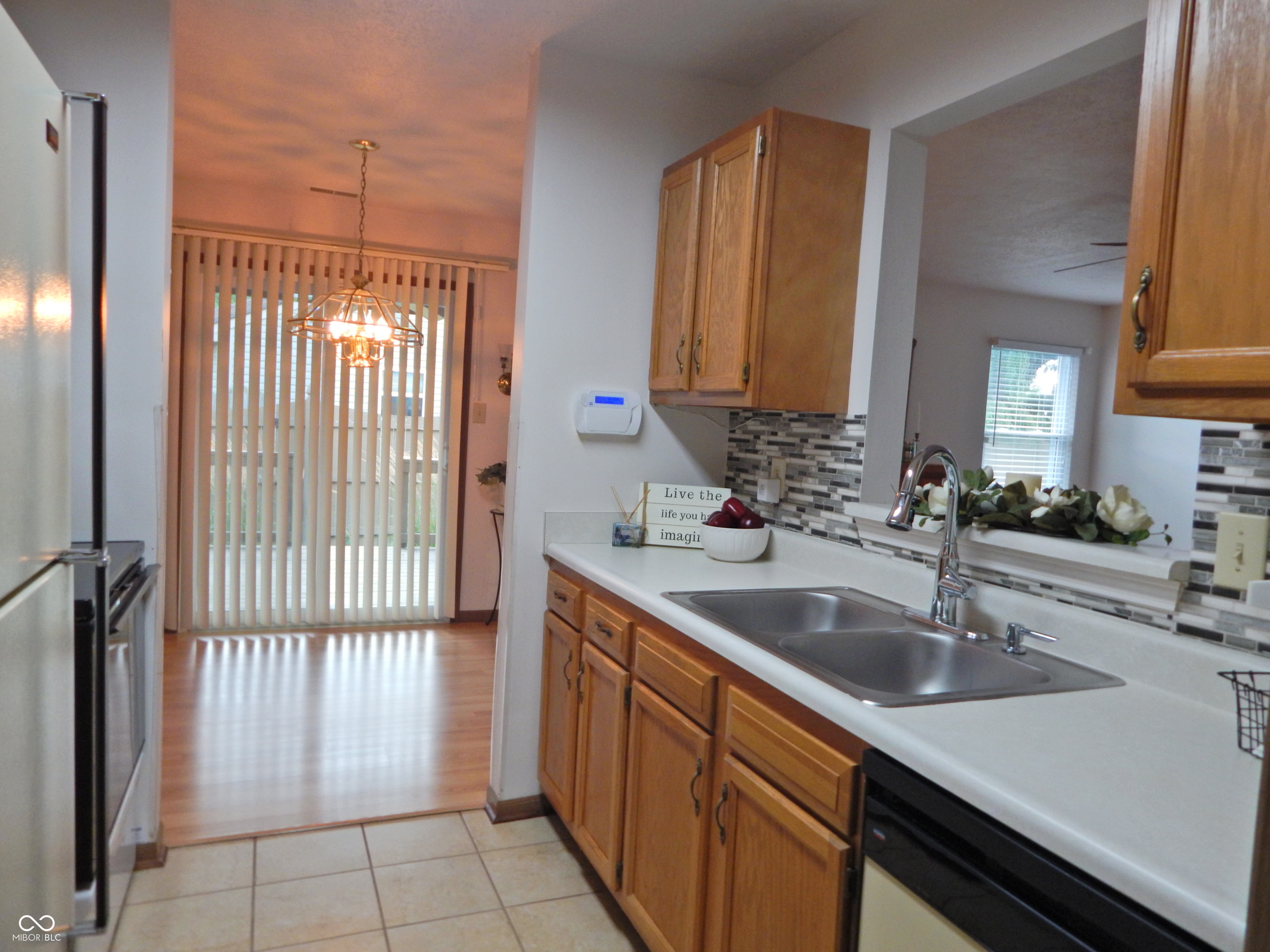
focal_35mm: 22
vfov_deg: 61.1
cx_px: 635
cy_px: 476
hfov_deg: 76.4
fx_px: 807
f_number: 3
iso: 200
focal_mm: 4
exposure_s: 1/30
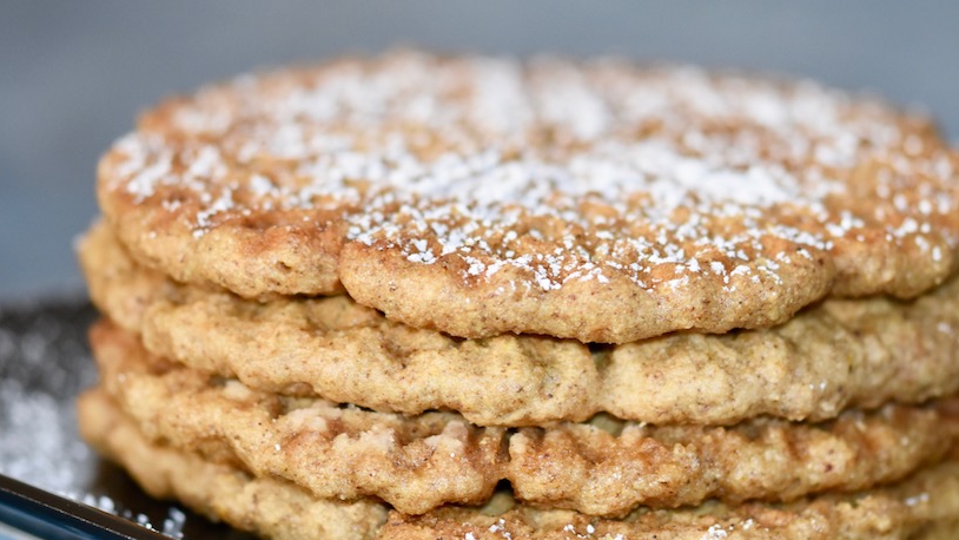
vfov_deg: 5.8
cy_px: 325
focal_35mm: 208
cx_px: 583
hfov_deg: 10.4
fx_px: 5281
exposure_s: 1/60
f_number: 3.3
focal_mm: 105
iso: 1000
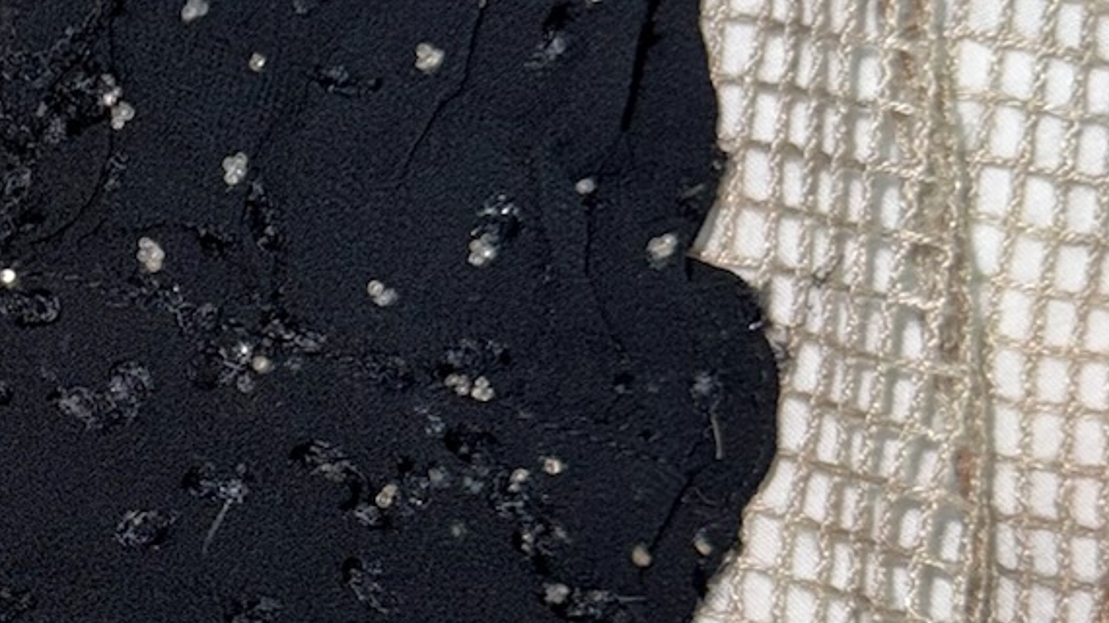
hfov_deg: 21.2
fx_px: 2763
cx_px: -208
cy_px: 584
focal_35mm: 94
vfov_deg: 12.7
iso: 50
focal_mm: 6.76
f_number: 1.78
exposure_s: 1/22
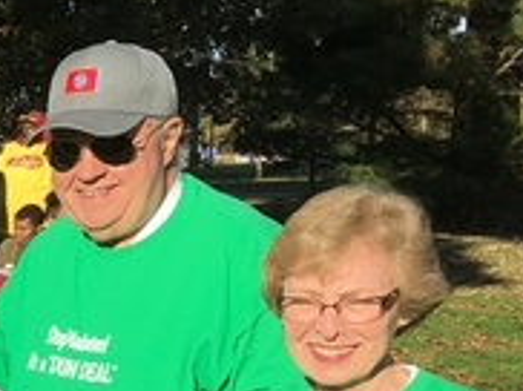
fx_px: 1735
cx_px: -500
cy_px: 466
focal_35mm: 115
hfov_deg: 14.4
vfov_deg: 12.6
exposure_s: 1/1350
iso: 25
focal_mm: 4.15
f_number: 2.2
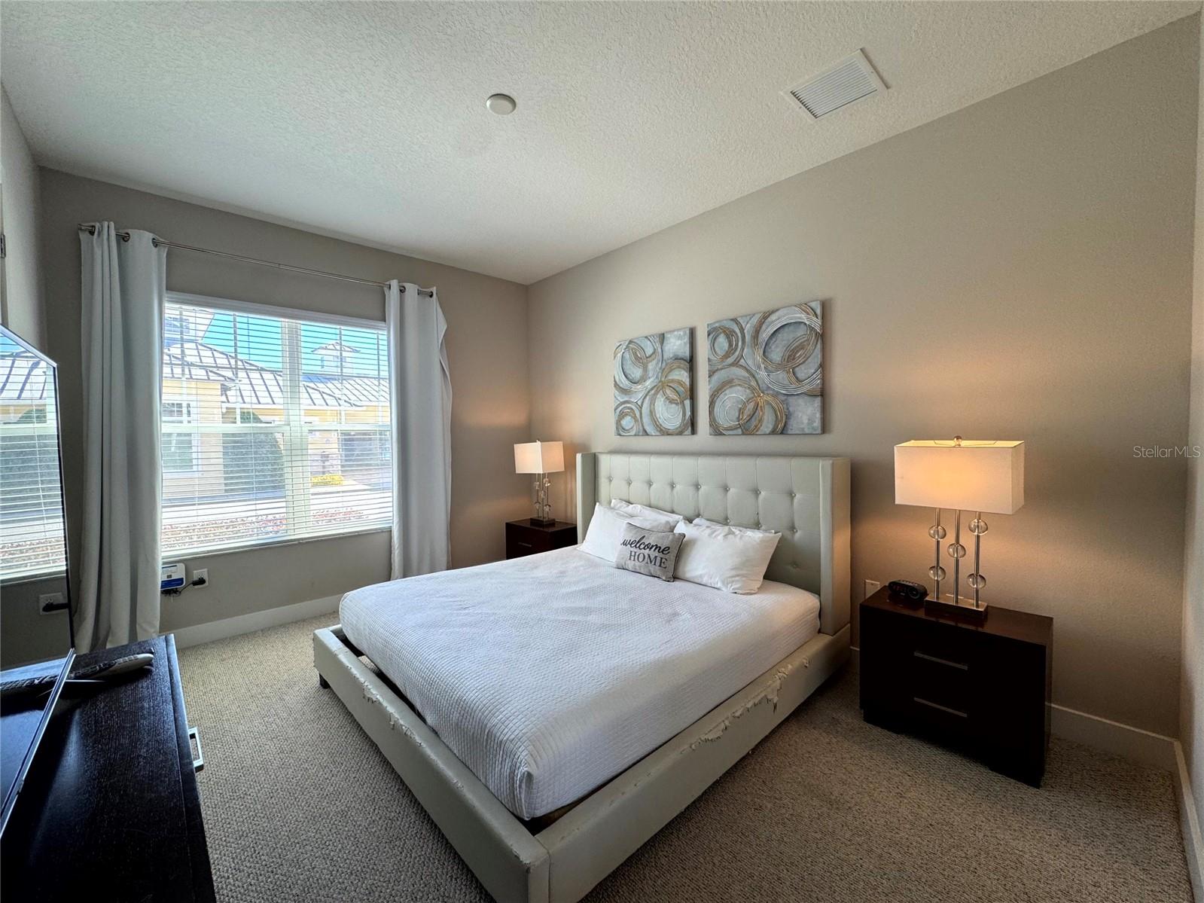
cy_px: 452
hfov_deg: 102.1
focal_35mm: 14
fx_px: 487
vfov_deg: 85.7
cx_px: 602
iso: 100
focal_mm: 2.22
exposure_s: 1/120
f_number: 2.2
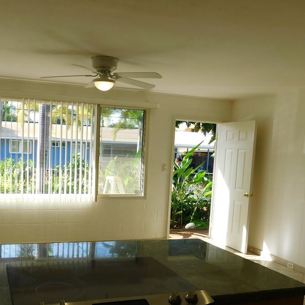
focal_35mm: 39
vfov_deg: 42.4
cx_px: 117
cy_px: 198
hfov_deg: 42.6
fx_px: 389
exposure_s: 1/250
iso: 125
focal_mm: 4
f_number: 3
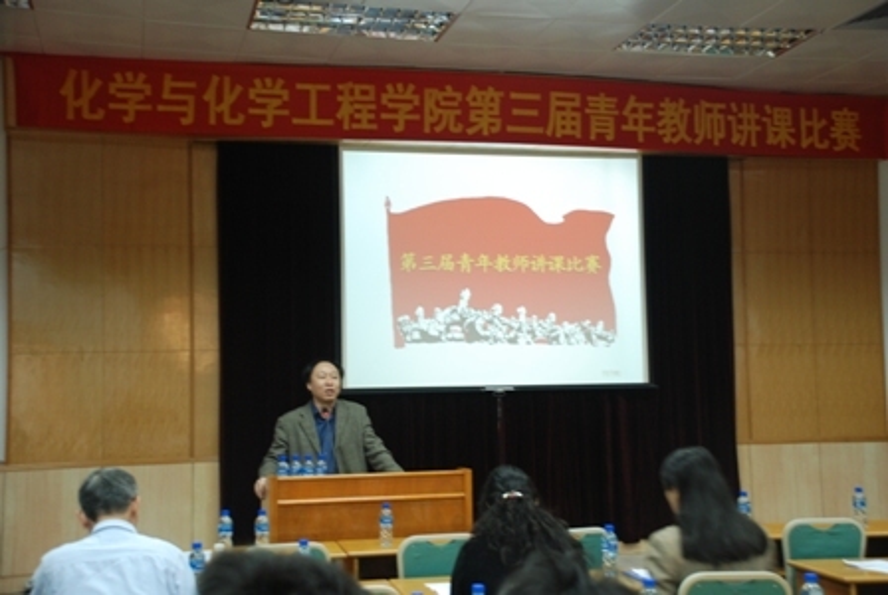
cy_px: 298
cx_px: 444
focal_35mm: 48
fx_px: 1186
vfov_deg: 28.2
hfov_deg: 41.1
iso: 400
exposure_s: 1/10
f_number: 4.2
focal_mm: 32
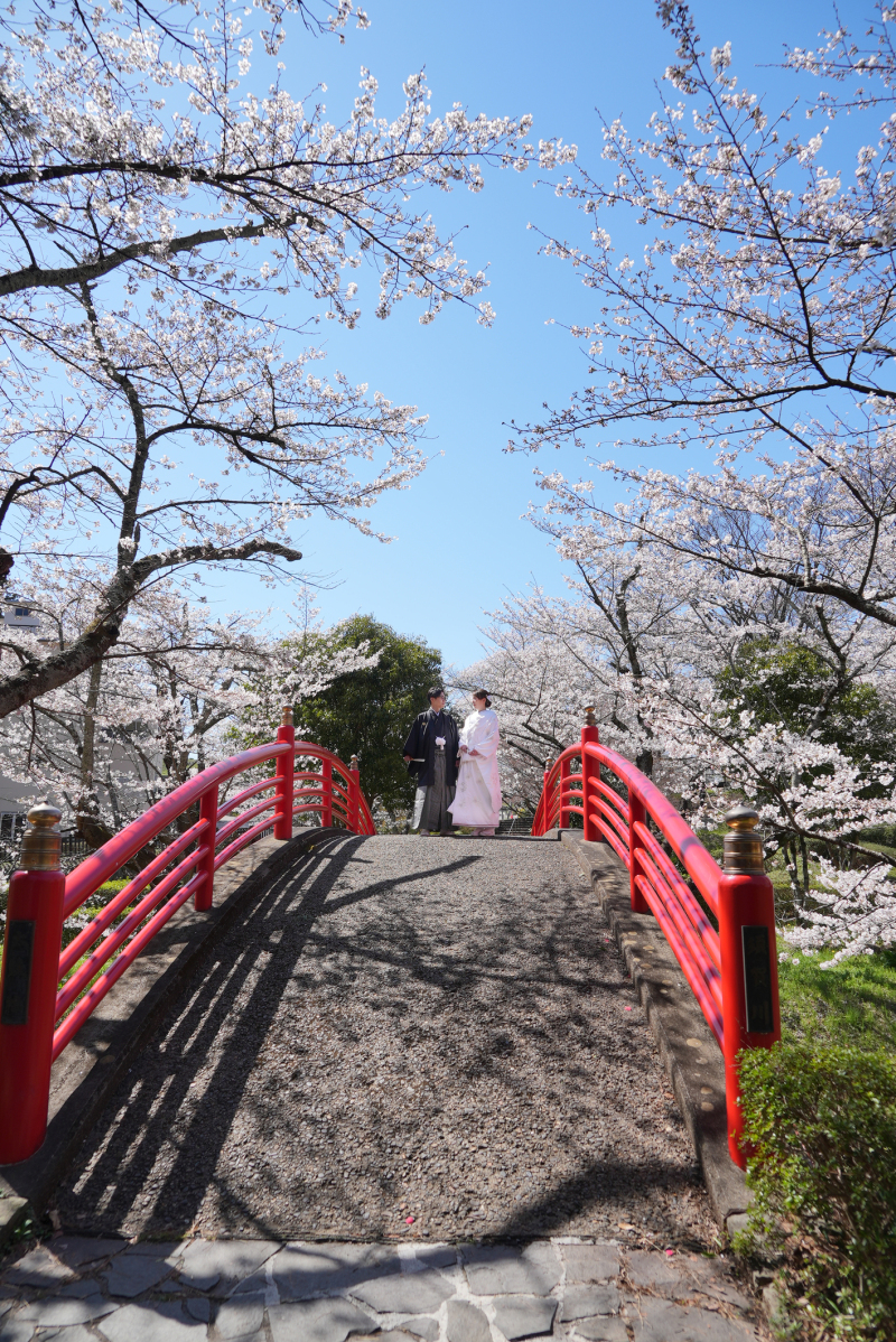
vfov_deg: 73.7
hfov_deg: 53.2
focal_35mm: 24
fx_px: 895
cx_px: 448
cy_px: 671
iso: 100
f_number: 7.1
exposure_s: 1/250
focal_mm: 24
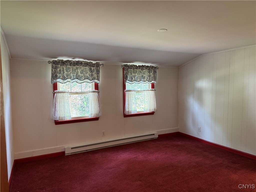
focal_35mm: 24
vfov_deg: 56.8
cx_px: 128
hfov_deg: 71.6
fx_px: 177
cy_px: 96
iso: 500
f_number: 1.78
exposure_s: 1/60
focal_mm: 6.76
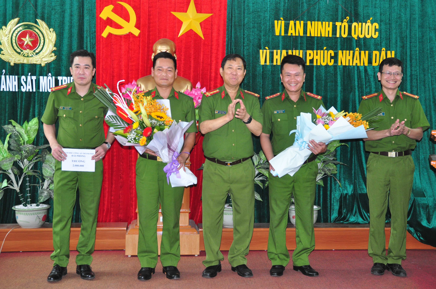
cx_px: 218
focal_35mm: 51
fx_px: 617
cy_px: 144
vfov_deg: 26.4
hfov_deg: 38.9
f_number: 4
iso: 800
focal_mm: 34
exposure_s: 1/60
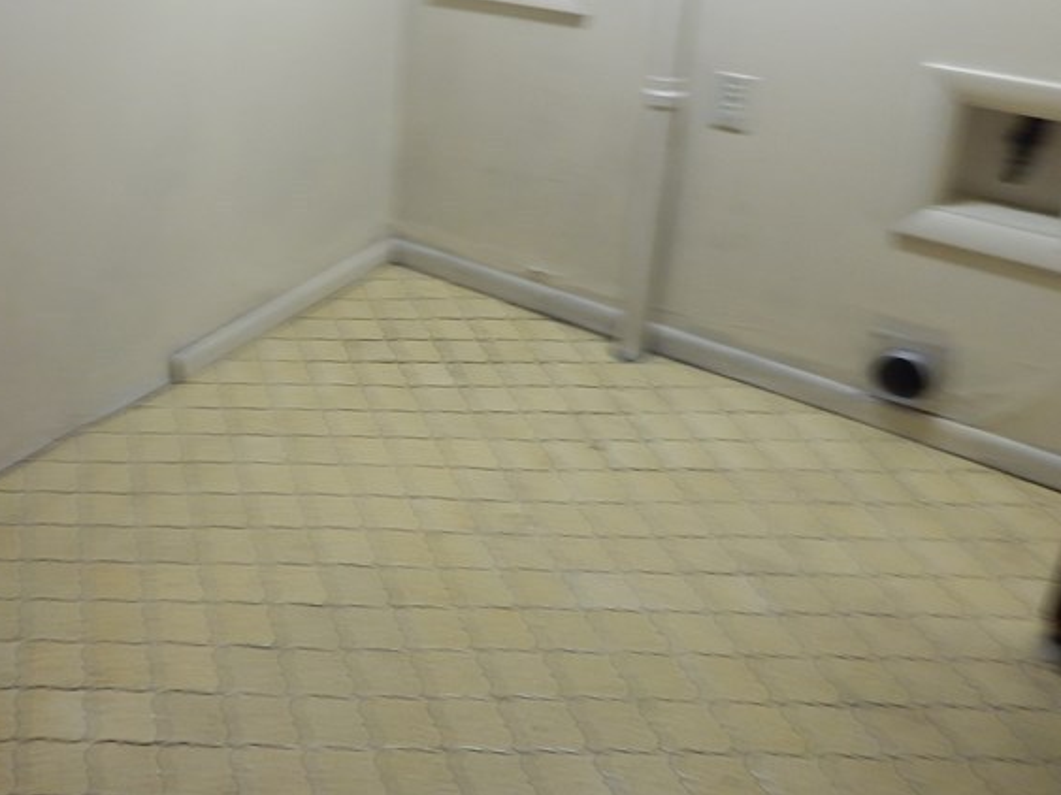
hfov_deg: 43.7
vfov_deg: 35.5
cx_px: 156
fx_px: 1226
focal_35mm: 40
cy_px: 256
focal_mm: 4
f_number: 3
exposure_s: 1/3
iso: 125
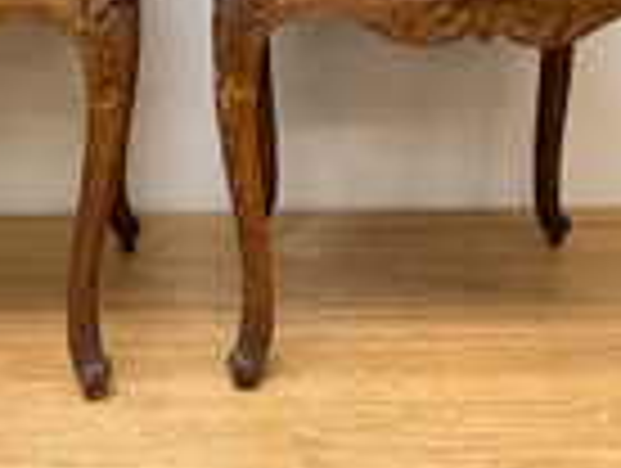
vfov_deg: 19.5
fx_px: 1294
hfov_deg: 26.8
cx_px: 191
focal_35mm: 72
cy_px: -70
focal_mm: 3
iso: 80
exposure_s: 1/60
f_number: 1.8
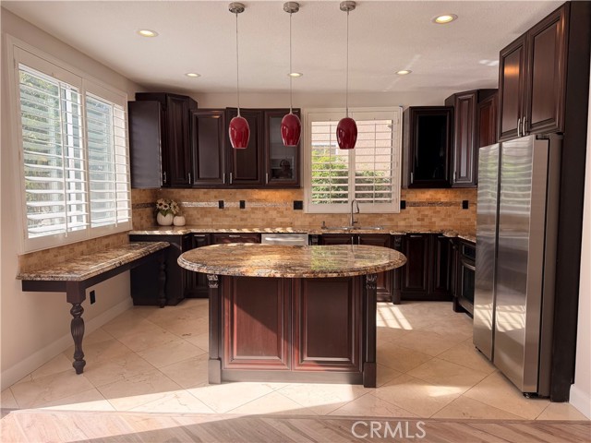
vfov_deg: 56.8
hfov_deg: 71.6
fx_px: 410
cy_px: 222
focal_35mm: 24
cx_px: 296
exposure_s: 1/967
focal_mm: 6.76
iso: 100
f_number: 1.78
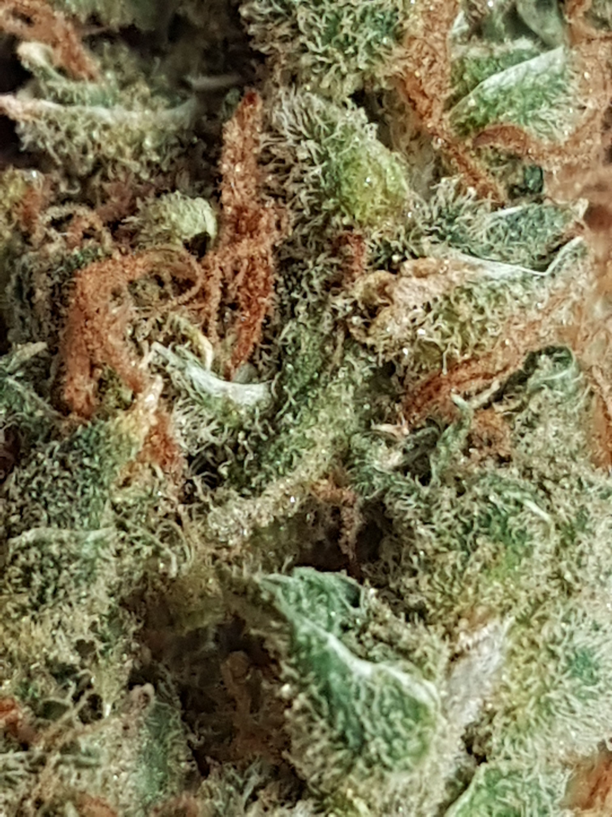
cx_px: 306
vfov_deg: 67.3
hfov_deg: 53.1
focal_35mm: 26
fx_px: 613
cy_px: 408
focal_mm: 4.2
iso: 100
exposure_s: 1/100
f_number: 1.7
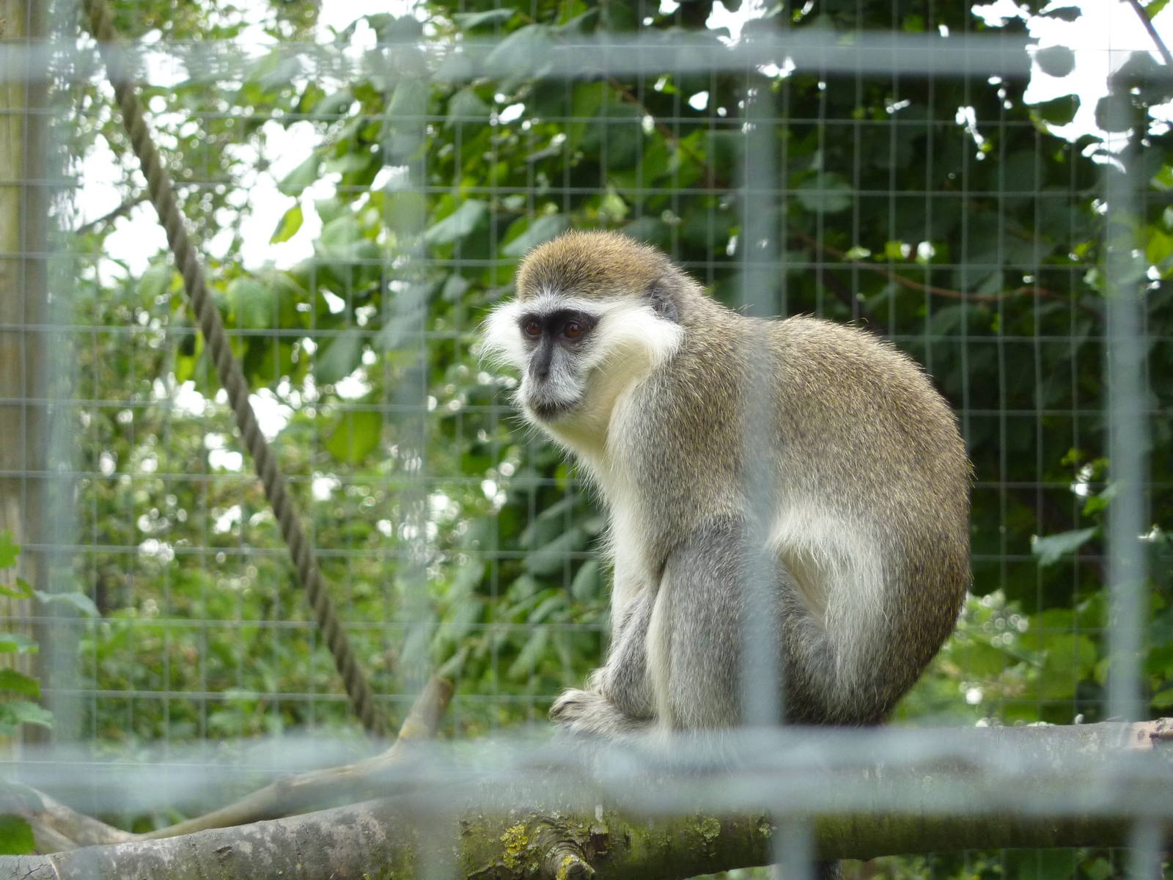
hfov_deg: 7.6
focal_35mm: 260
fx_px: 8810
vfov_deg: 5.7
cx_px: 586
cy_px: 440
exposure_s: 1/100
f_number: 4.7
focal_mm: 42.6
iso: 250
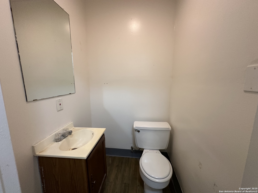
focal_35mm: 14
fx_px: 104
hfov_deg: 102.1
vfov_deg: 85.7
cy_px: 96
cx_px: 129
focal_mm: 2.22
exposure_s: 1/60
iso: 250
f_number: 2.2
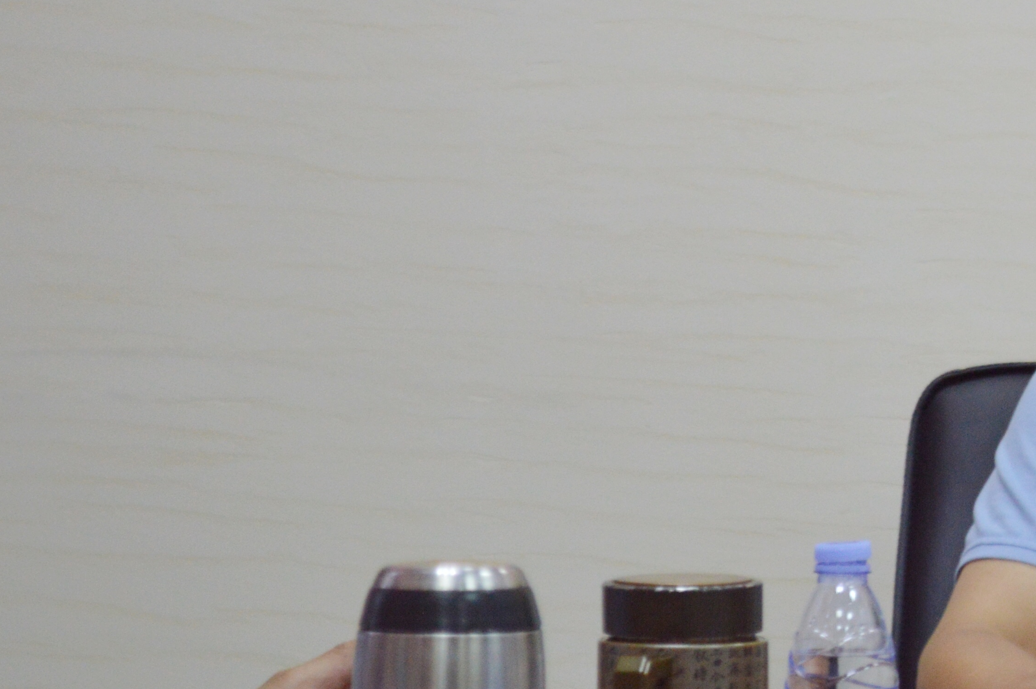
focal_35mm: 221
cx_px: 1365
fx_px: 6364
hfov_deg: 9.1
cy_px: 287
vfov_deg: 6.2
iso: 400
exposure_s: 1/25
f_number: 5.6
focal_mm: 55
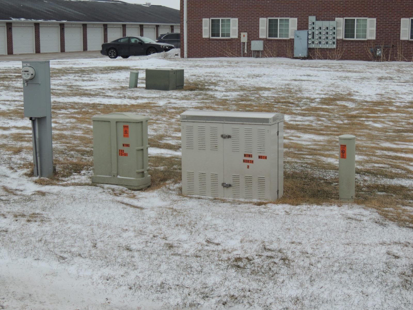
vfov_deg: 24.4
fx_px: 716
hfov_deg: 32.2
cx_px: 206
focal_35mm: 60
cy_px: 155
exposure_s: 1/400
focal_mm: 10.7
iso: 100
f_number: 3.7
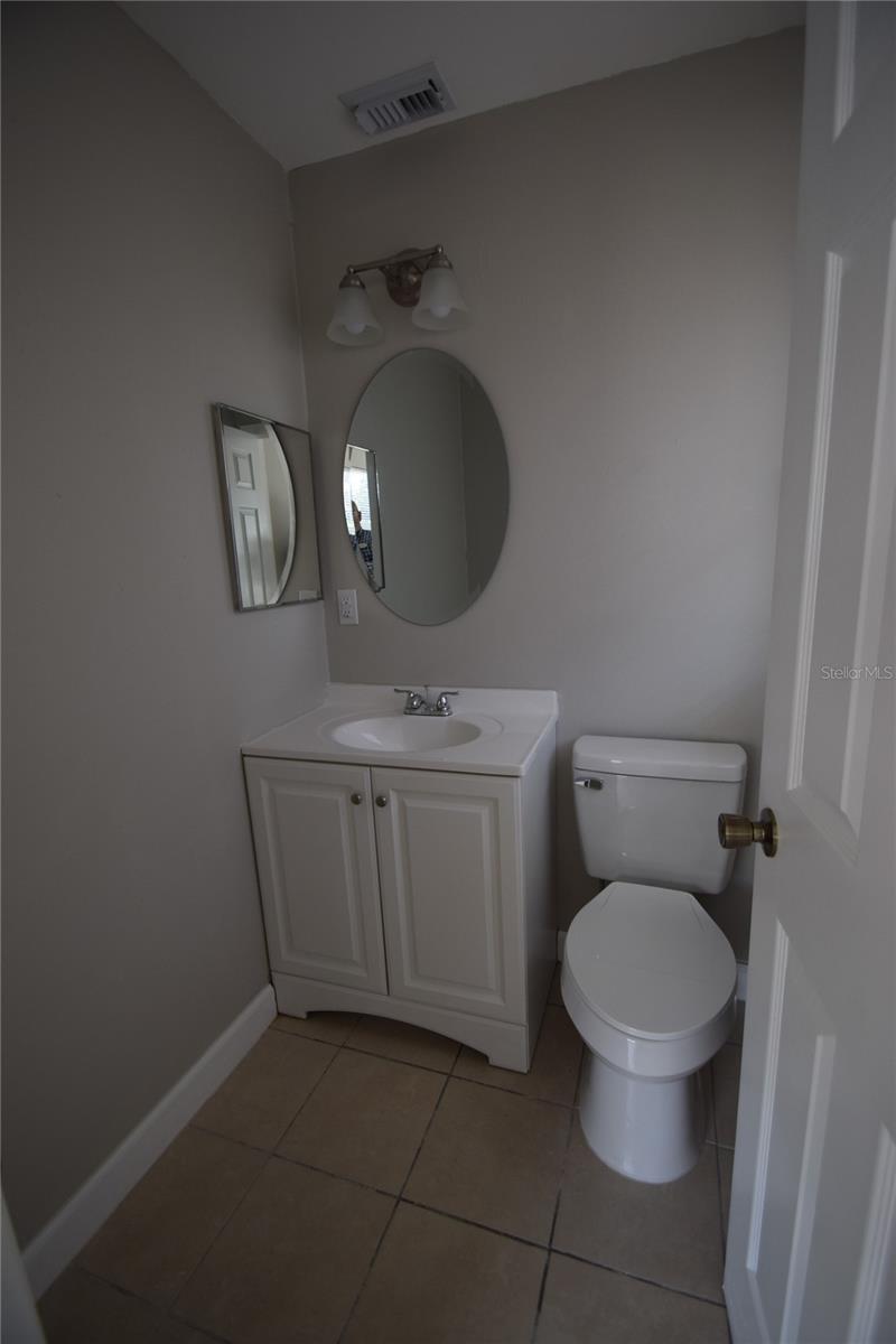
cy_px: 672
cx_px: 448
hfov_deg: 77.3
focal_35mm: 15
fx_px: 560
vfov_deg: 100.4
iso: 400
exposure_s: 1/80
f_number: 4.5
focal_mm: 10
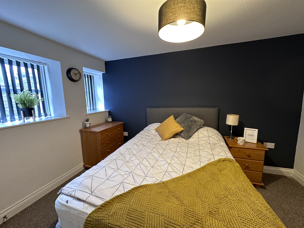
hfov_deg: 102.1
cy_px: 114
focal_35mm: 14
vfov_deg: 85.7
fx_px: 123
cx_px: 152
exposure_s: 1/50
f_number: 2.2
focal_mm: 2.22
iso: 250
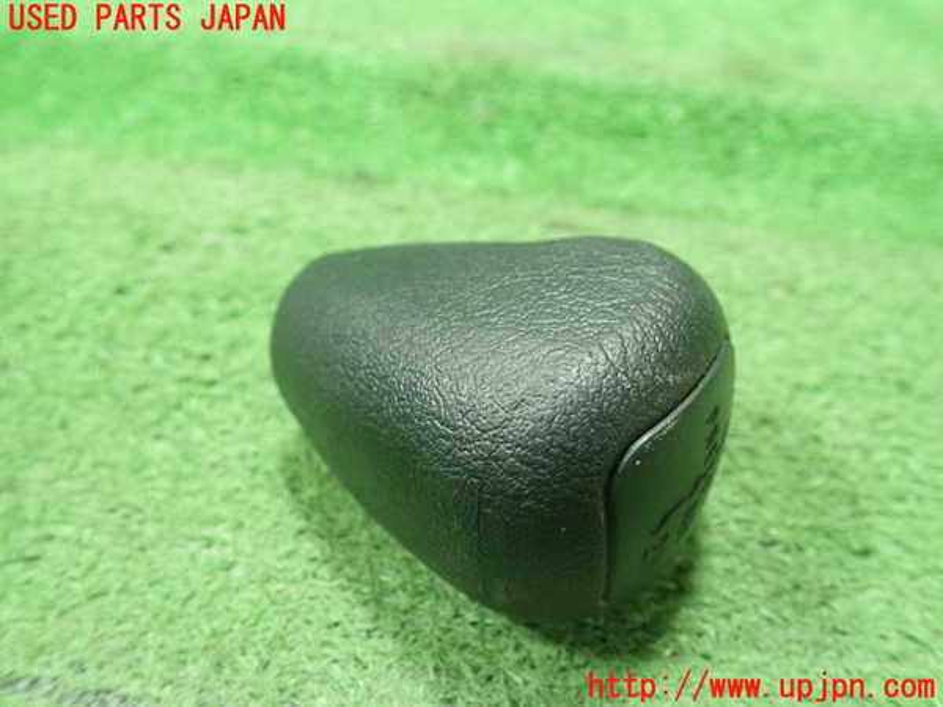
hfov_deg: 60.0
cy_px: 354
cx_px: 472
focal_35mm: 30
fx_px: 817
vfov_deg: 46.8
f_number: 2.3
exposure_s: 1/125
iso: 800
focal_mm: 5.5
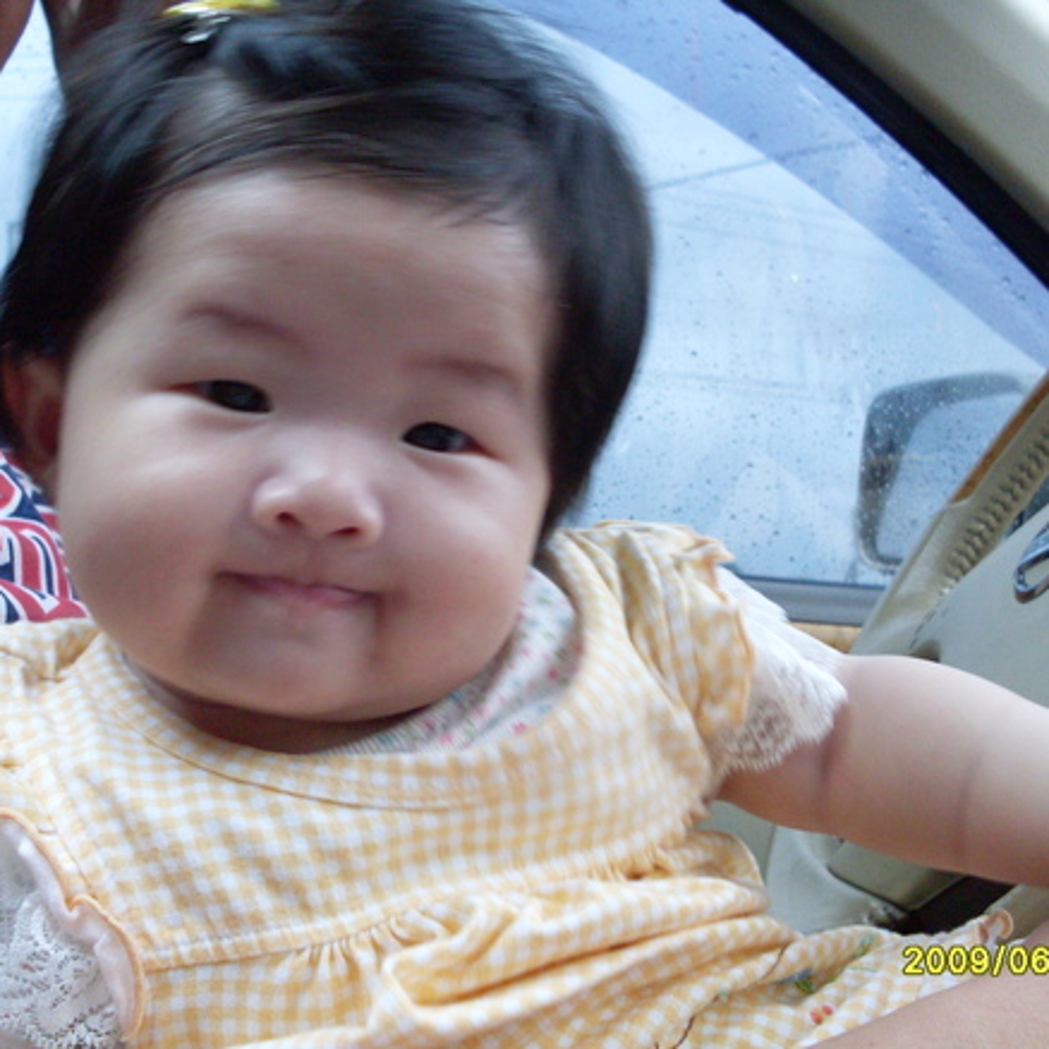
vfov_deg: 36.8
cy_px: 527
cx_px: 472
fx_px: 1577
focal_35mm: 46
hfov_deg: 36.8
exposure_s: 1/15
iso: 200
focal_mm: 6.3
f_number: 2.8
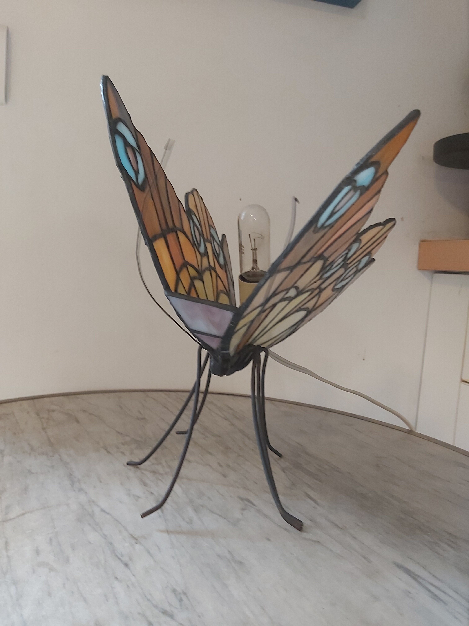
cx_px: 234
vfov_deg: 67.3
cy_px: 313
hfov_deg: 53.1
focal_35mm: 26
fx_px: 470
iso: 320
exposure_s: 1/33
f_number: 1.7
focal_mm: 3.92
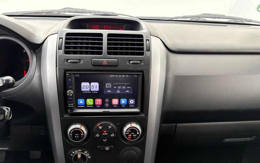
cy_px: 91
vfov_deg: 44.5
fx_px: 198
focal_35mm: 28
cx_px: 128
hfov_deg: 66.5
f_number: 1.6
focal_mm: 5.96
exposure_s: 1/121
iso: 125
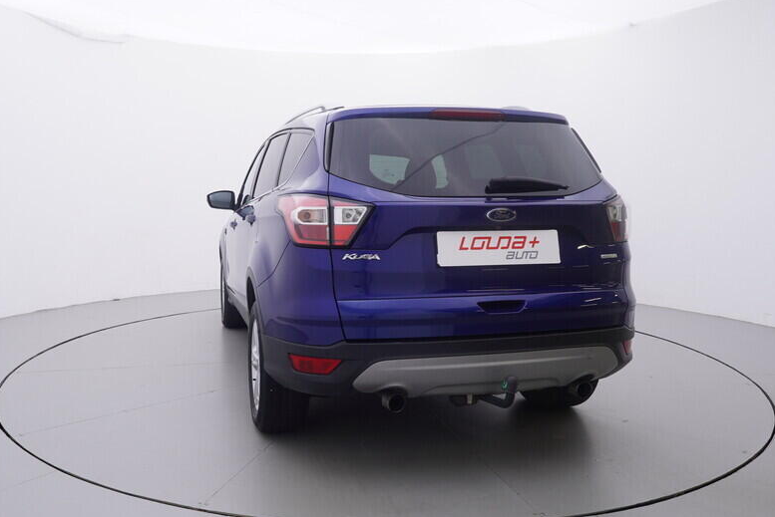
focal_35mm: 30
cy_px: 271
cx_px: 325
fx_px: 639
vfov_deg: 44.1
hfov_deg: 62.1
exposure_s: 1/80
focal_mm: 15
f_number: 5
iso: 200
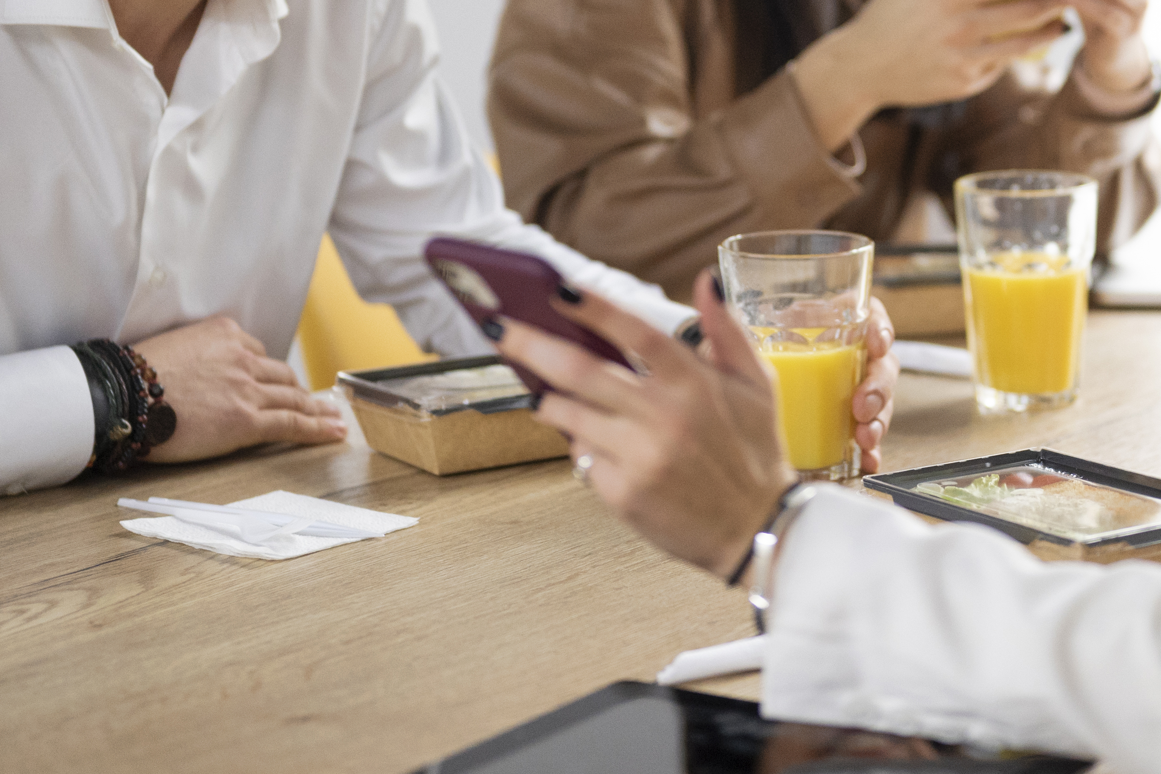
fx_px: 3483
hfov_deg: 18.8
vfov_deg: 12.6
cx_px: 830
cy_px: 95
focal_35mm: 108
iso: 1600
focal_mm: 50
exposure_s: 1/160
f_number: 1.8
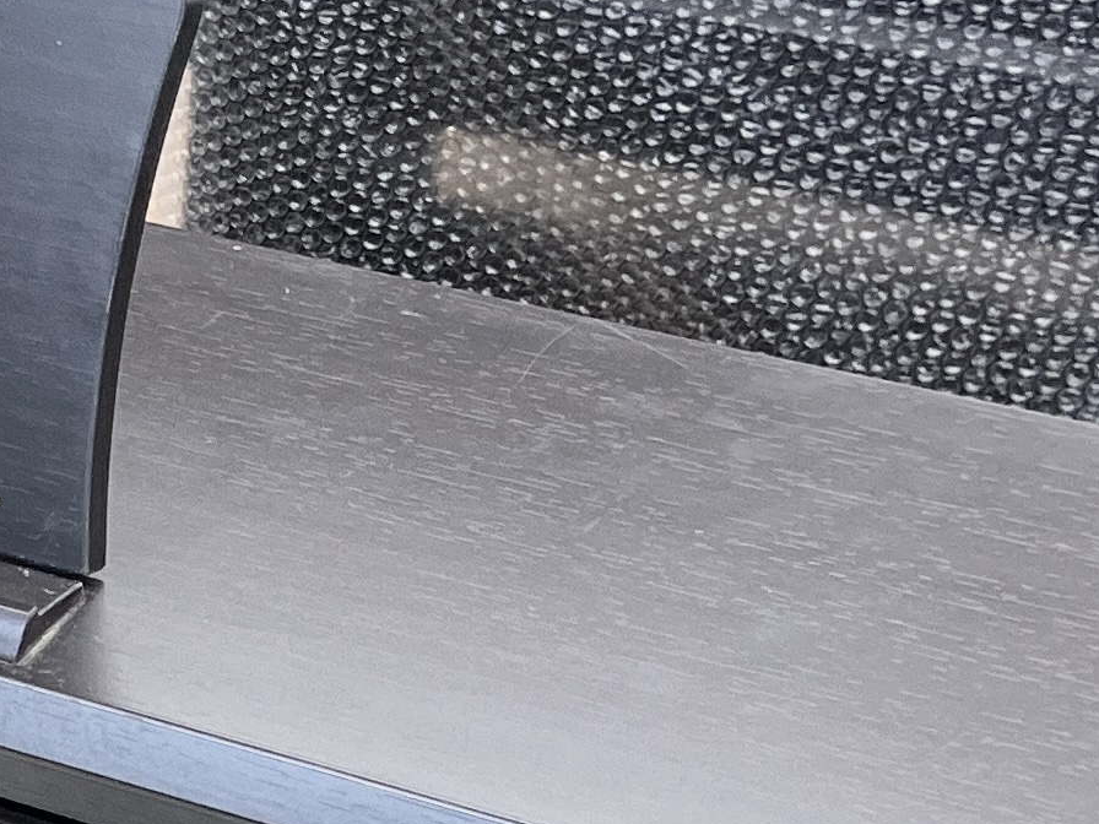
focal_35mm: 117
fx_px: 3715
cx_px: -692
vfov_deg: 12.0
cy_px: 1311
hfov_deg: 15.2
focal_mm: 5.1
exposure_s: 1/100
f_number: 1.6
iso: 125
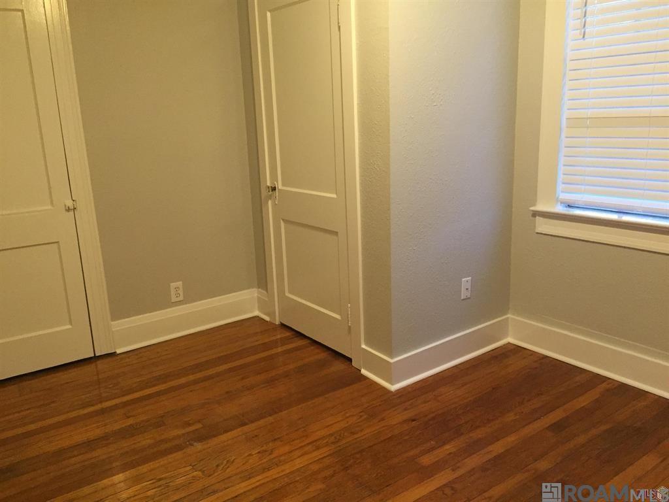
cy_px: 251
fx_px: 560
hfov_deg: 61.7
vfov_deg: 48.2
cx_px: 334
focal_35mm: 29
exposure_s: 1/30
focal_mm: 4.15
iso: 200
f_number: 2.2
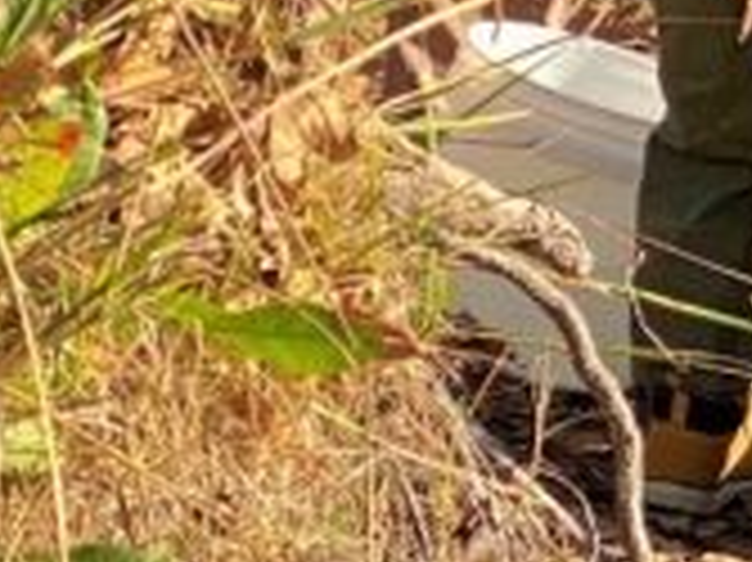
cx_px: 1788
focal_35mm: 249
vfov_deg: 5.9
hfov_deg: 7.5
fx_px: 5405
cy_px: -378
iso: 20
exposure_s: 1/410
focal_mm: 6
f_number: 2
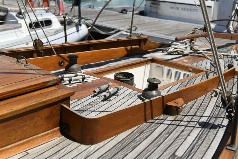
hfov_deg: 39.6
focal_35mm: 50
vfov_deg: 27.0
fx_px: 331
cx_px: 119
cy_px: 80
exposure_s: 1/1600
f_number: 4
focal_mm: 50
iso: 64
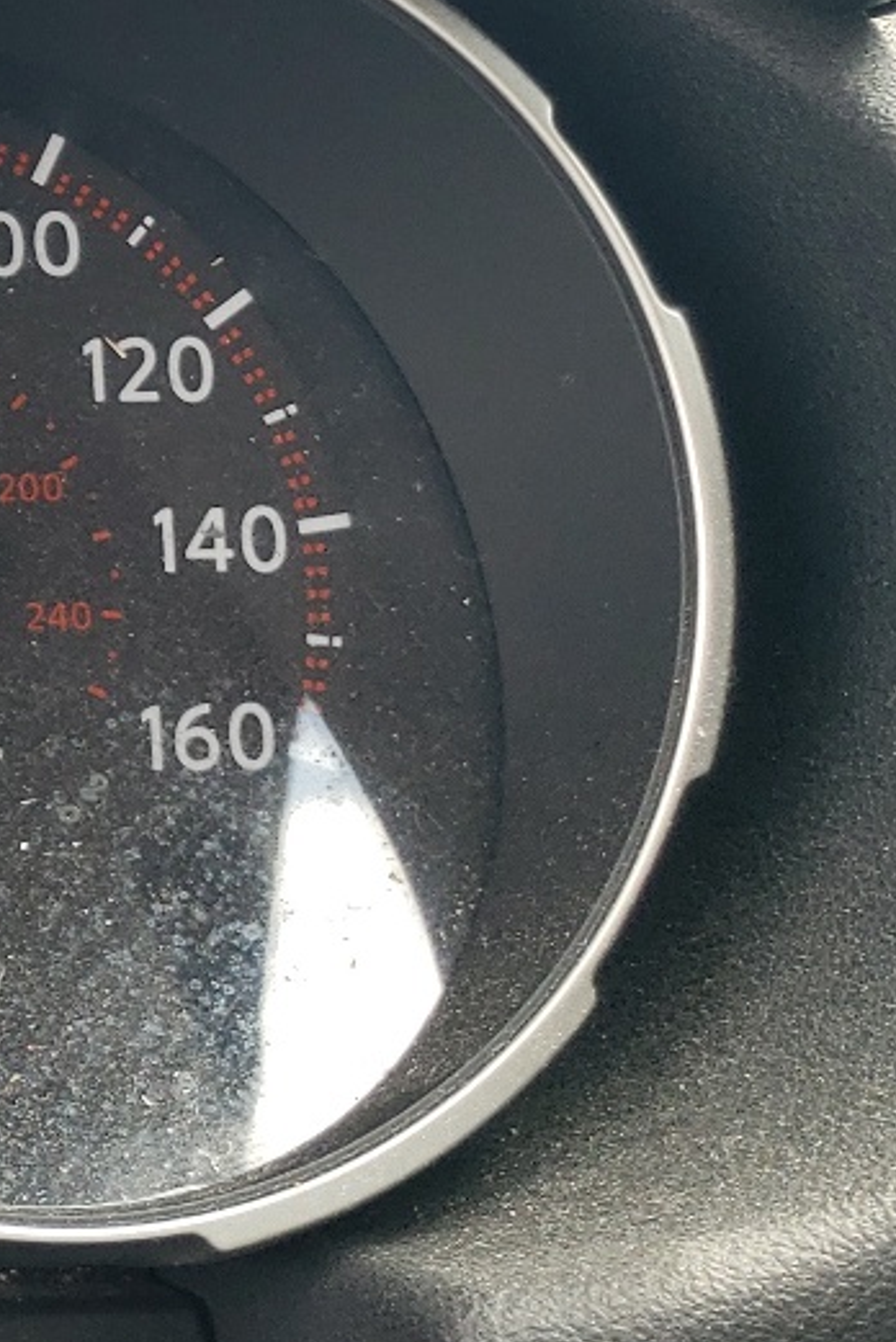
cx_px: -1112
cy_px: 330
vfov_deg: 24.2
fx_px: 3094
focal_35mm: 83
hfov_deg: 13.2
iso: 50
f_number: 1.5
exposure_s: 1/123
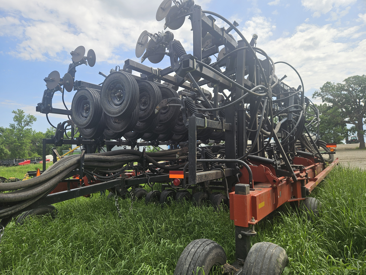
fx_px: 243
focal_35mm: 23
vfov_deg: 58.9
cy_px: 138
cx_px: 183
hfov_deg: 73.9
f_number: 1.8
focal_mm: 5.4
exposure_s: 1/1497
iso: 25
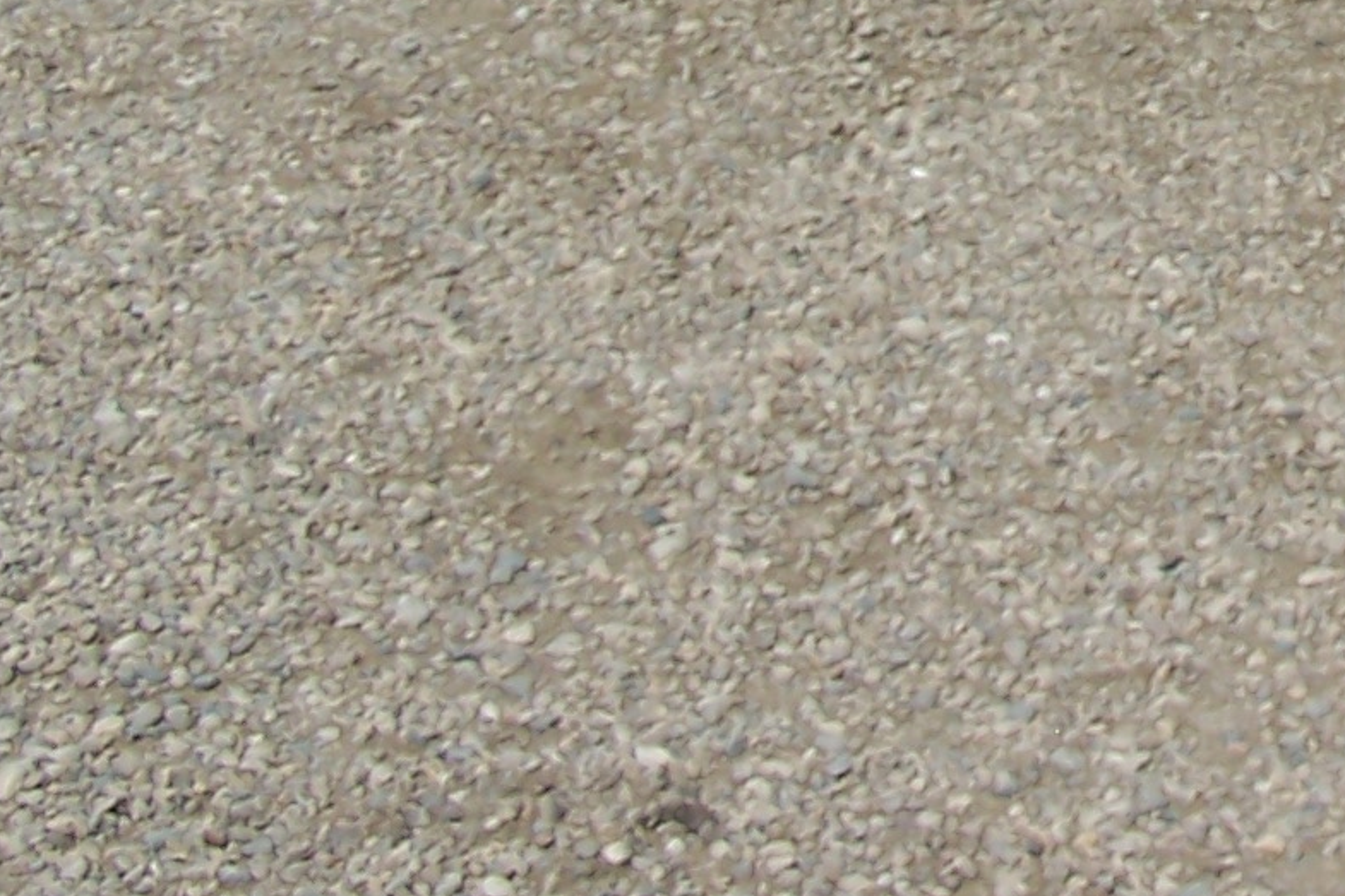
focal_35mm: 116
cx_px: 1806
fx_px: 4333
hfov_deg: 16.6
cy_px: -504
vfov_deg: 11.3
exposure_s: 1/350
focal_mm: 6.3
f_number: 5.6
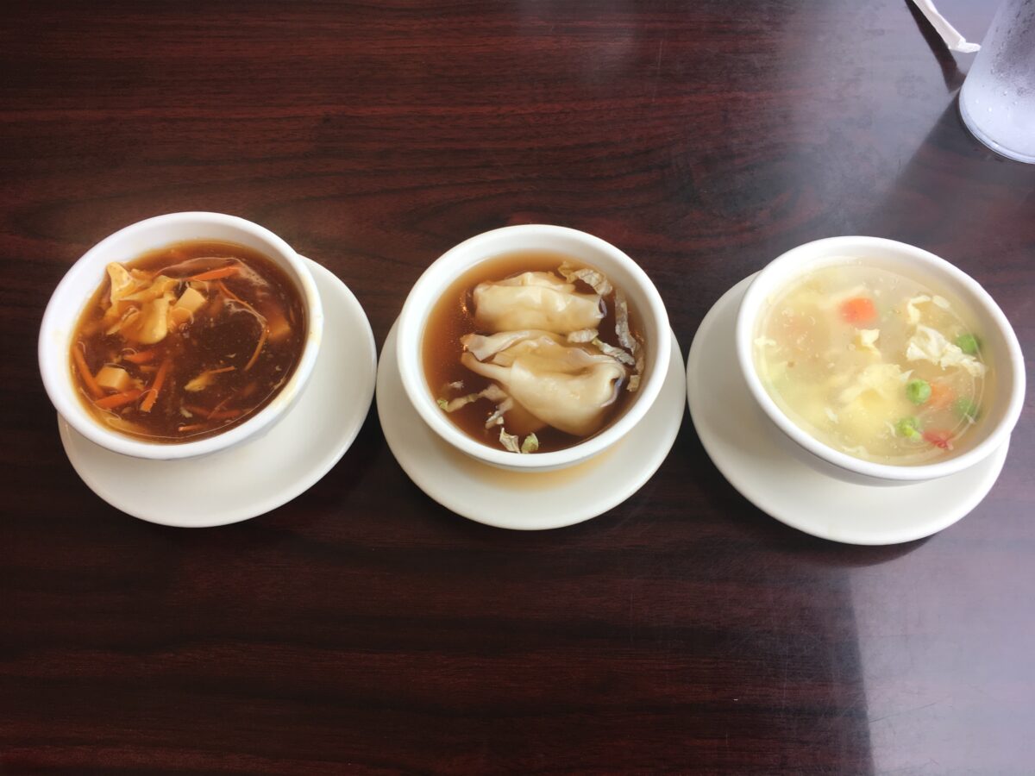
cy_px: 388
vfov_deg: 48.2
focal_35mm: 29
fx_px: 867
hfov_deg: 61.7
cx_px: 518
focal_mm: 4.15
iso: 25
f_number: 2.2
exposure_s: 1/60
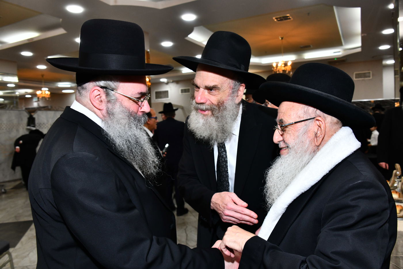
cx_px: 202
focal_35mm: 28
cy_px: 134
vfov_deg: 46.4
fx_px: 313
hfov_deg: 65.5
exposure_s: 1/160
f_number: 5.6
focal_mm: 28
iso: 800
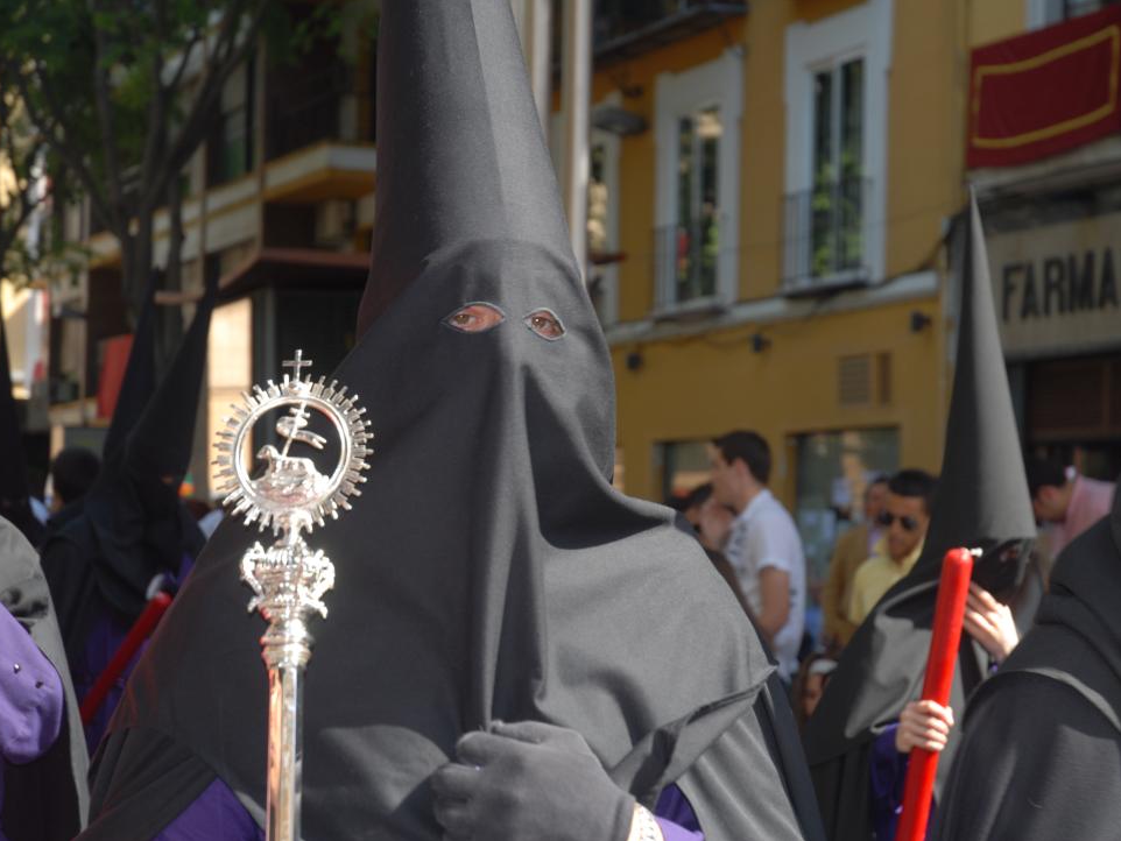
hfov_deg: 25.0
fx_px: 2527
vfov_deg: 18.9
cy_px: 421
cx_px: 584
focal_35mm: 78
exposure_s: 1/100
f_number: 4.5
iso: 100
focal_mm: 48
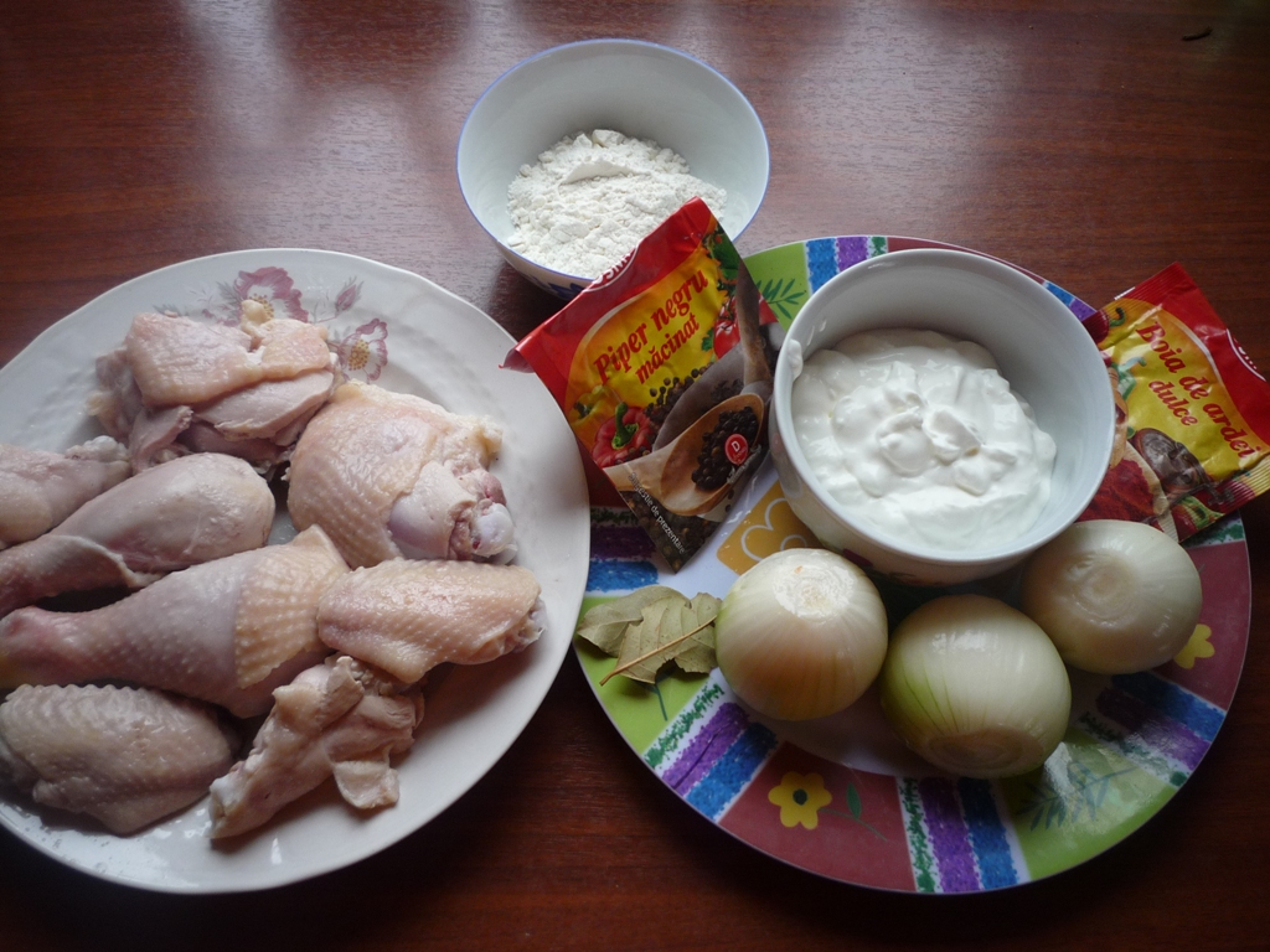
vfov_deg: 44.2
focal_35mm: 32
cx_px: 635
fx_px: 1174
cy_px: 476
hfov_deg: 56.8
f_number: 3.3
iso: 100
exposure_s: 1/80
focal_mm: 5.2
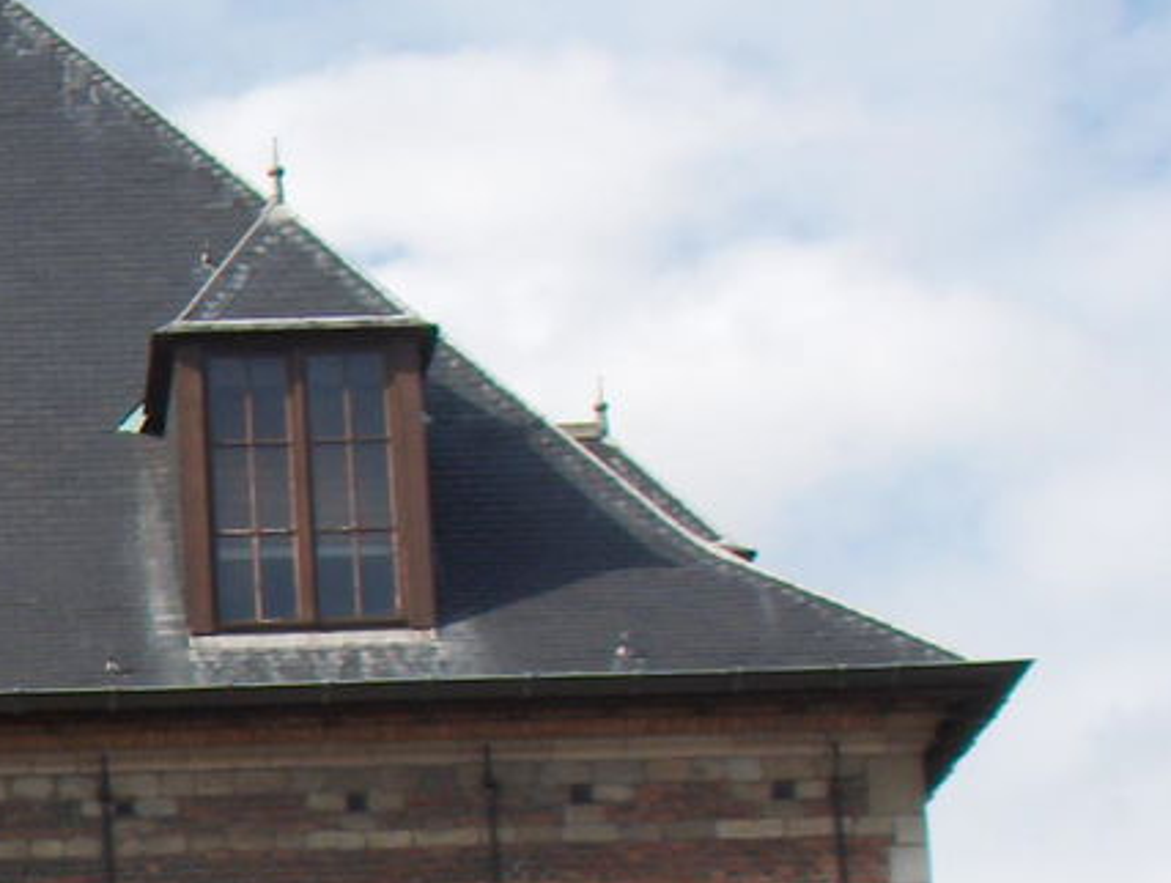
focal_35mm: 146
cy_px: 1119
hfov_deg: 12.3
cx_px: -952
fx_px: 4949
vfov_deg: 10.0
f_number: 4.8
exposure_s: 1/351
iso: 57
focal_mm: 8
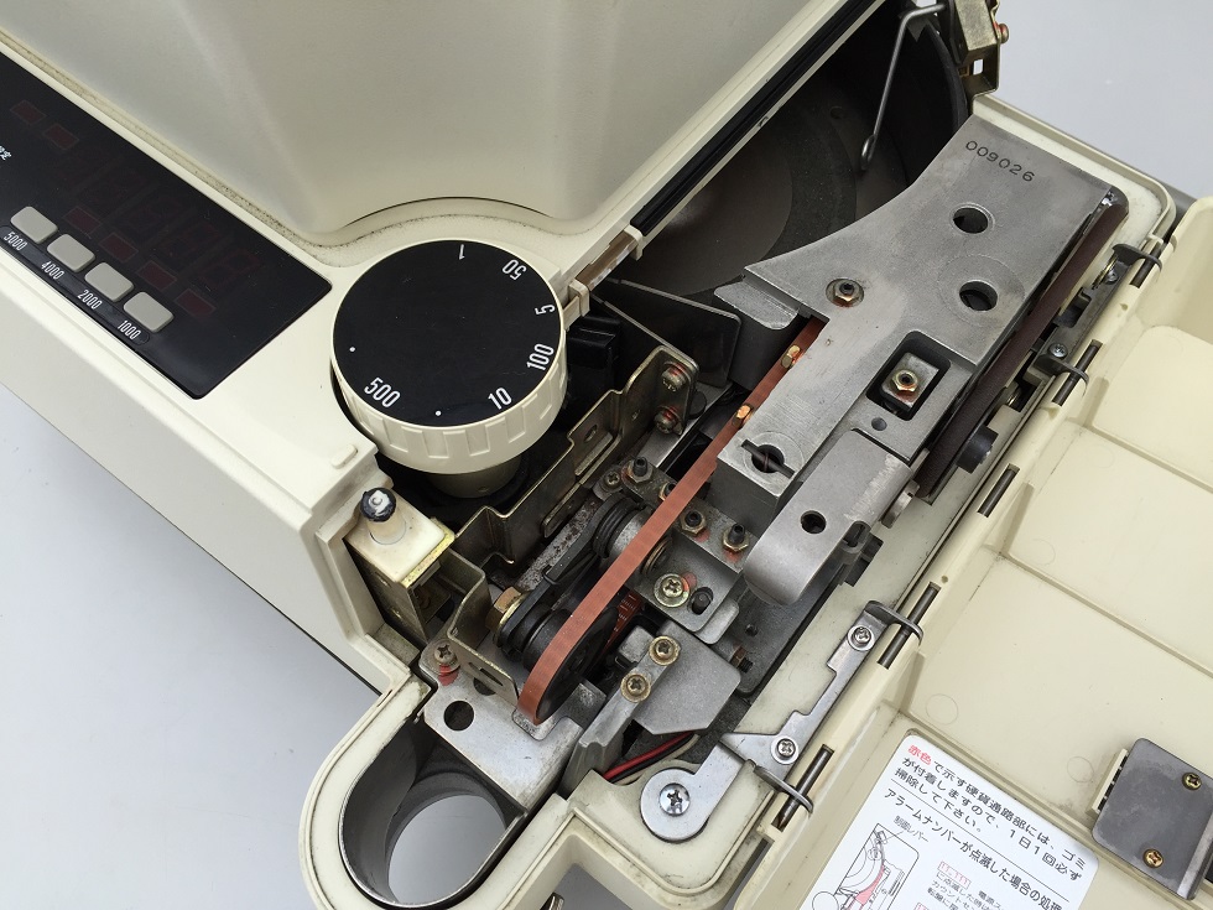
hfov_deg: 61.7
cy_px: 455
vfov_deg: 48.2
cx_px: 606
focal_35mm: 29
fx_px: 1016
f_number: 2.2
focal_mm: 4.15
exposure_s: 1/557
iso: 32
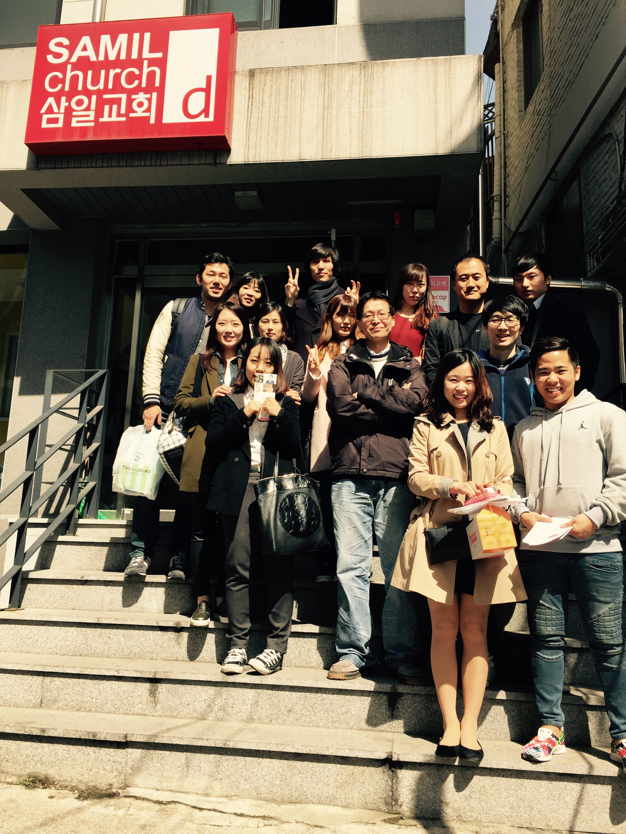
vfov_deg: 61.7
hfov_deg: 48.2
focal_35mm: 29
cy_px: 417
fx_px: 699
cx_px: 313
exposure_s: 1/1582
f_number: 2.2
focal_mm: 4.15
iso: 32
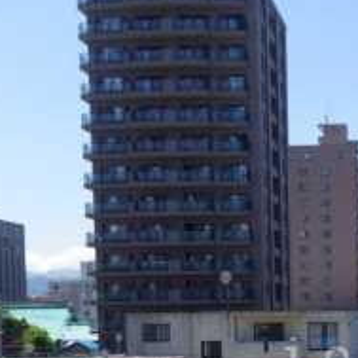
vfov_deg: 24.9
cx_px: 411
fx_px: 772
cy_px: 356
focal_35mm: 66
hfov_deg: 24.1
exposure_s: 1/1000
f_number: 3.1
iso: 100
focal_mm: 4
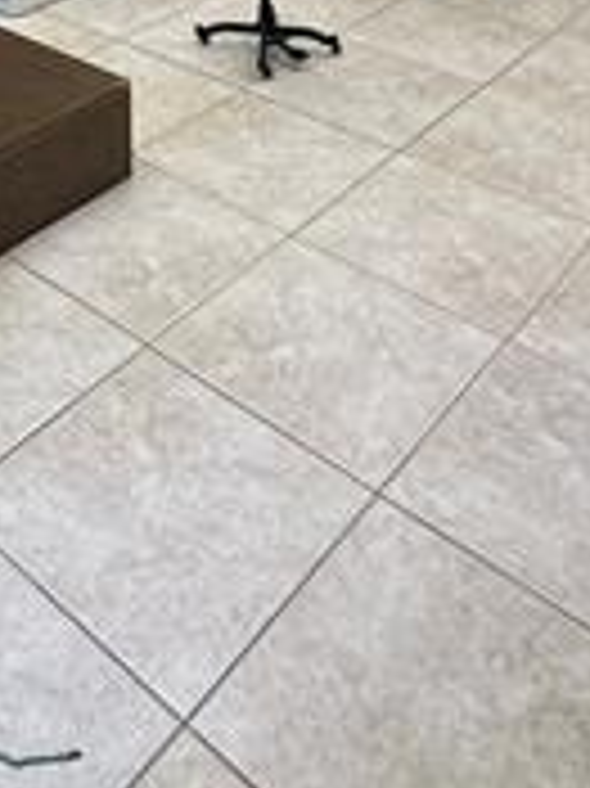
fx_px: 1092
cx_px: 63
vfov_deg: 29.5
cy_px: -302
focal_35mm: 48
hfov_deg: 29.1
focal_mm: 2.22
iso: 100
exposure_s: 1/120
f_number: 2.2
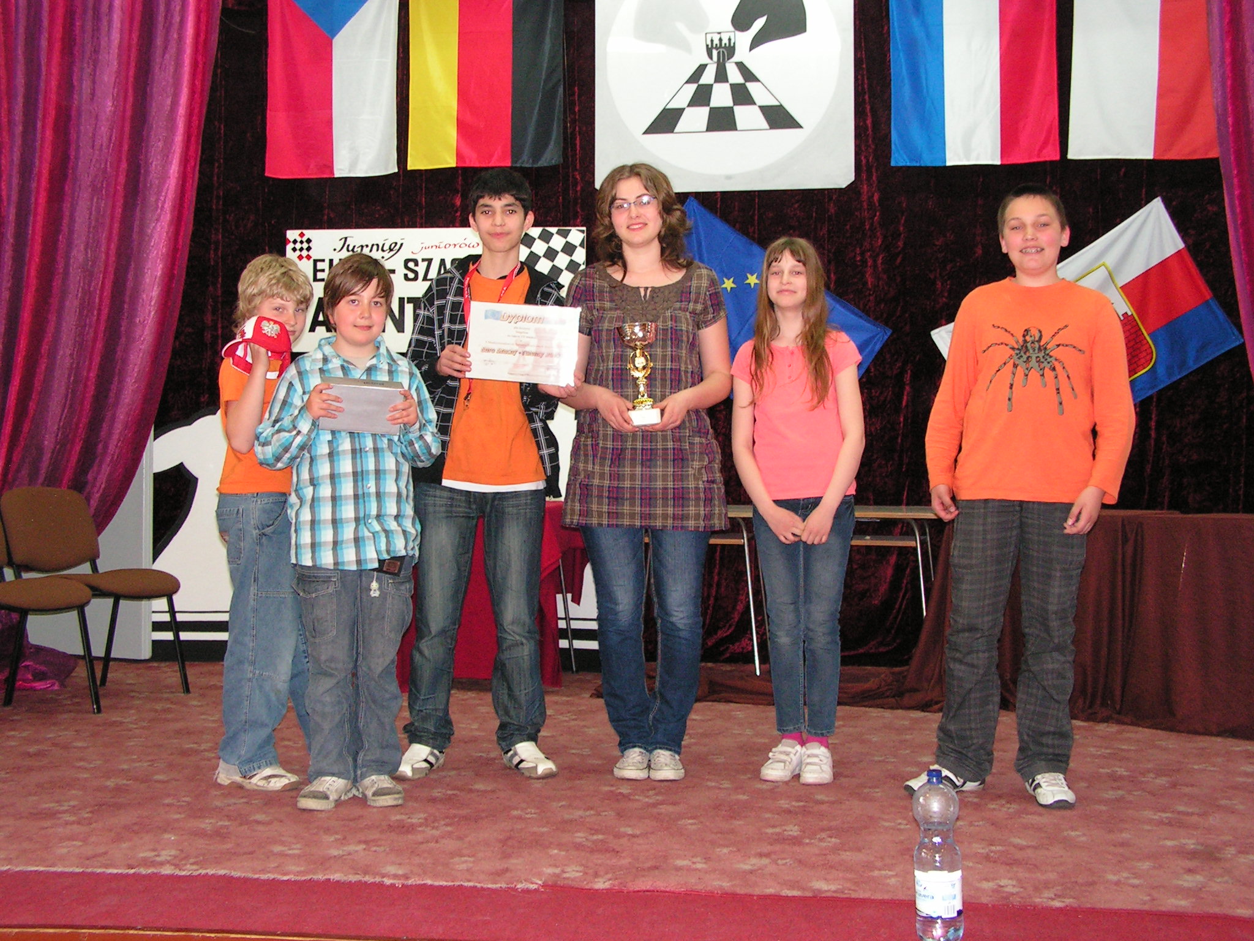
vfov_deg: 32.9
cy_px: 470
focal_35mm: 44
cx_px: 627
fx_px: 1594
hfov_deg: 42.9
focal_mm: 7.4
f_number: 3.2
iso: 200
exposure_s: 1/40
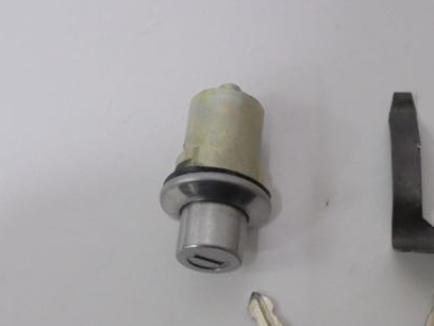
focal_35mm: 51
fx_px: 639
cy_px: 265
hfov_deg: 36.7
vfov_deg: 27.9
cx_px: 319
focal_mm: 4.6
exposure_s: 1/30
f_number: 3.5
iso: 400
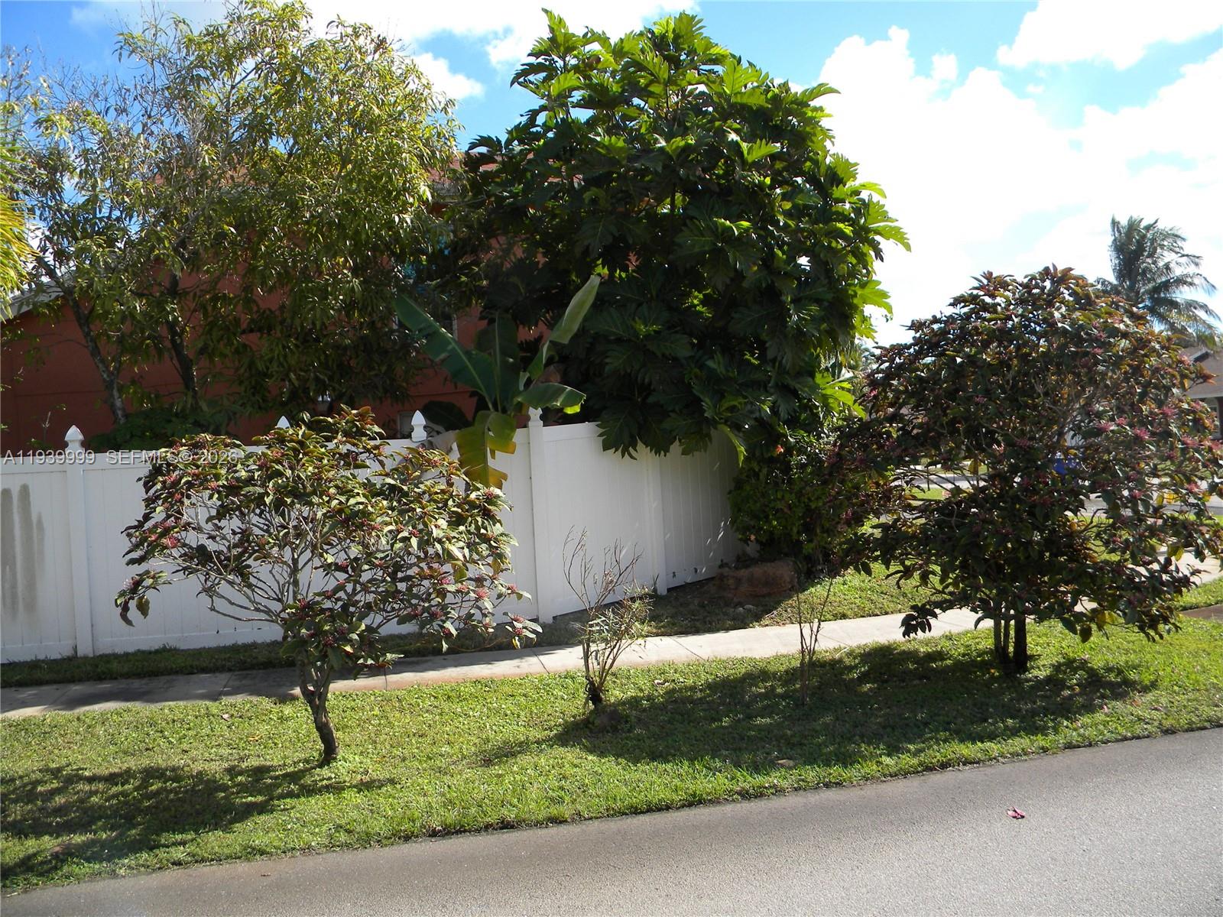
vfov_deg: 49.7
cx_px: 612
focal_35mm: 28
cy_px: 458
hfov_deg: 63.4
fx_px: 989
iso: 80
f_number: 3.5
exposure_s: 1/580
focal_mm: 5
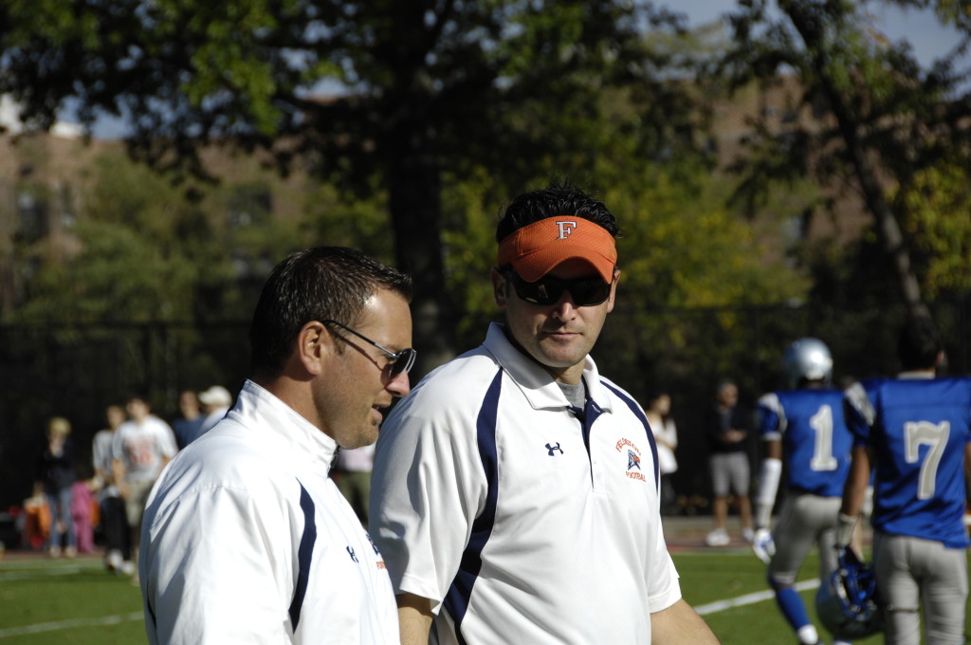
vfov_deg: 7.6
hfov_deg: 11.4
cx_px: 486
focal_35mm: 180
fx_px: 4849
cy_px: 322
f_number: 8
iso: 200
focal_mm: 120
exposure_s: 1/1000
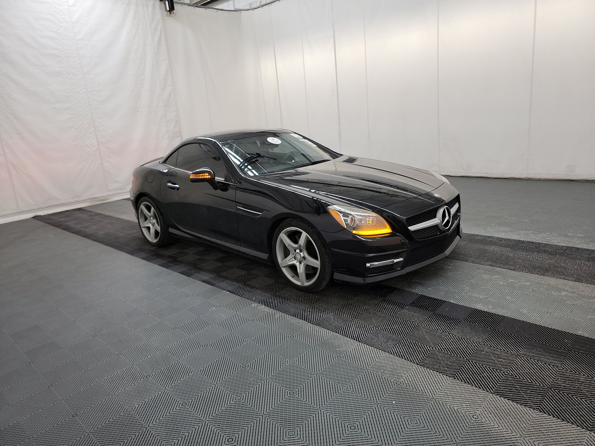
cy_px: 223
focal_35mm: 24
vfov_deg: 56.8
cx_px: 298
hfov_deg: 71.6
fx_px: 413
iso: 160
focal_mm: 6.7
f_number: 1.8
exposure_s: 1/59
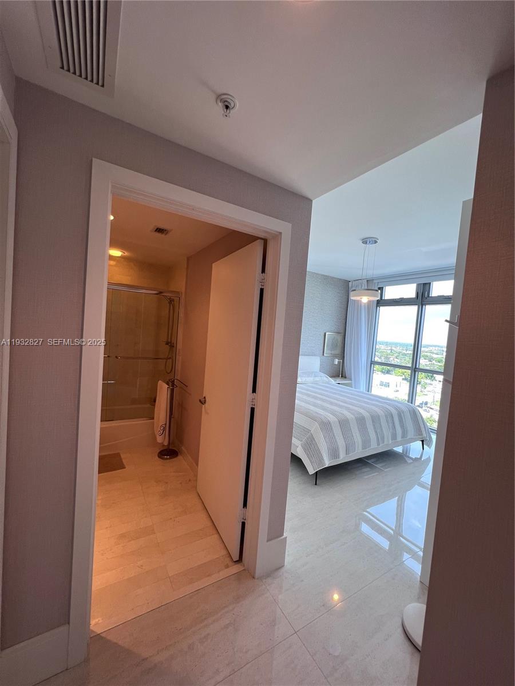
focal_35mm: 13
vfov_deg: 106.2
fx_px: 258
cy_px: 343
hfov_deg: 89.9
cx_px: 258
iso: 64
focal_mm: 1.57
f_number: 1.8
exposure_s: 1/120
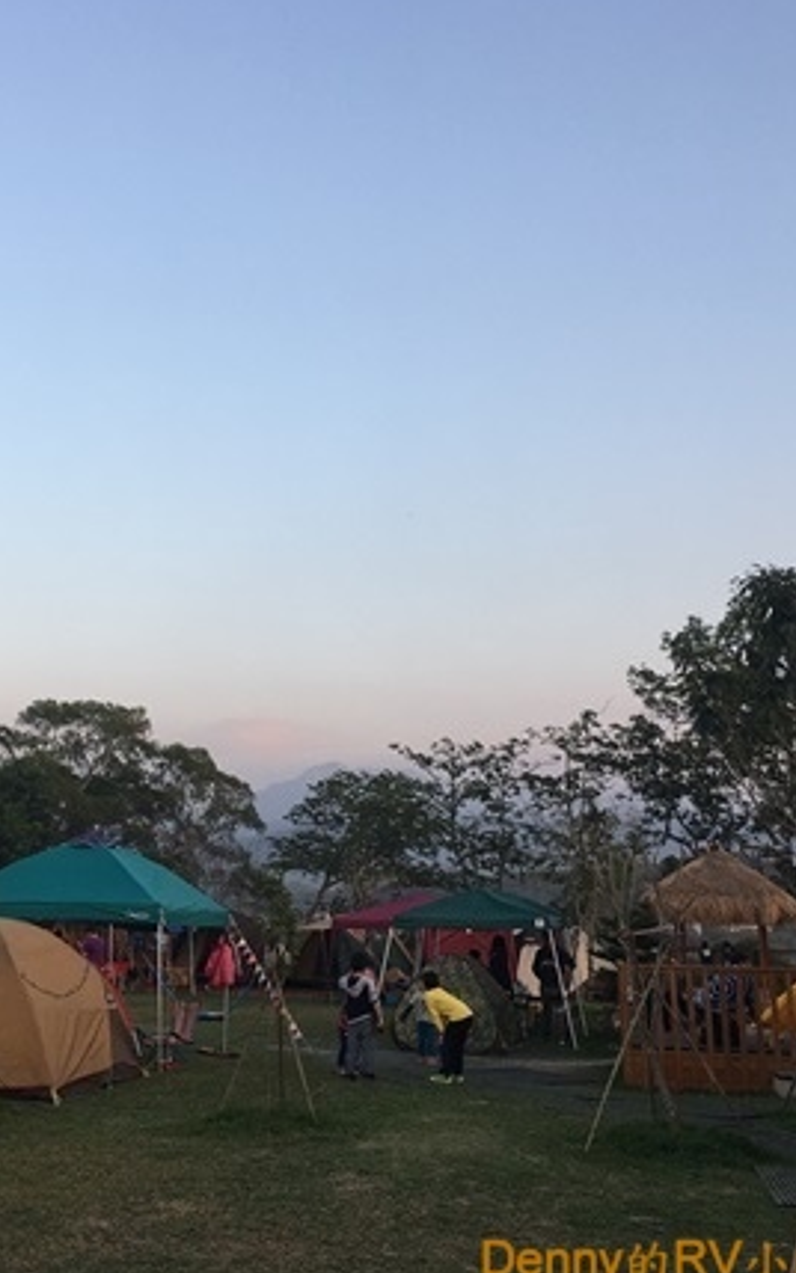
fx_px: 1493
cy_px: 626
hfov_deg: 29.3
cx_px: 172
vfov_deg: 46.2
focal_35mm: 43
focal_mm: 4.15
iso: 25
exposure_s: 1/260
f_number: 2.2
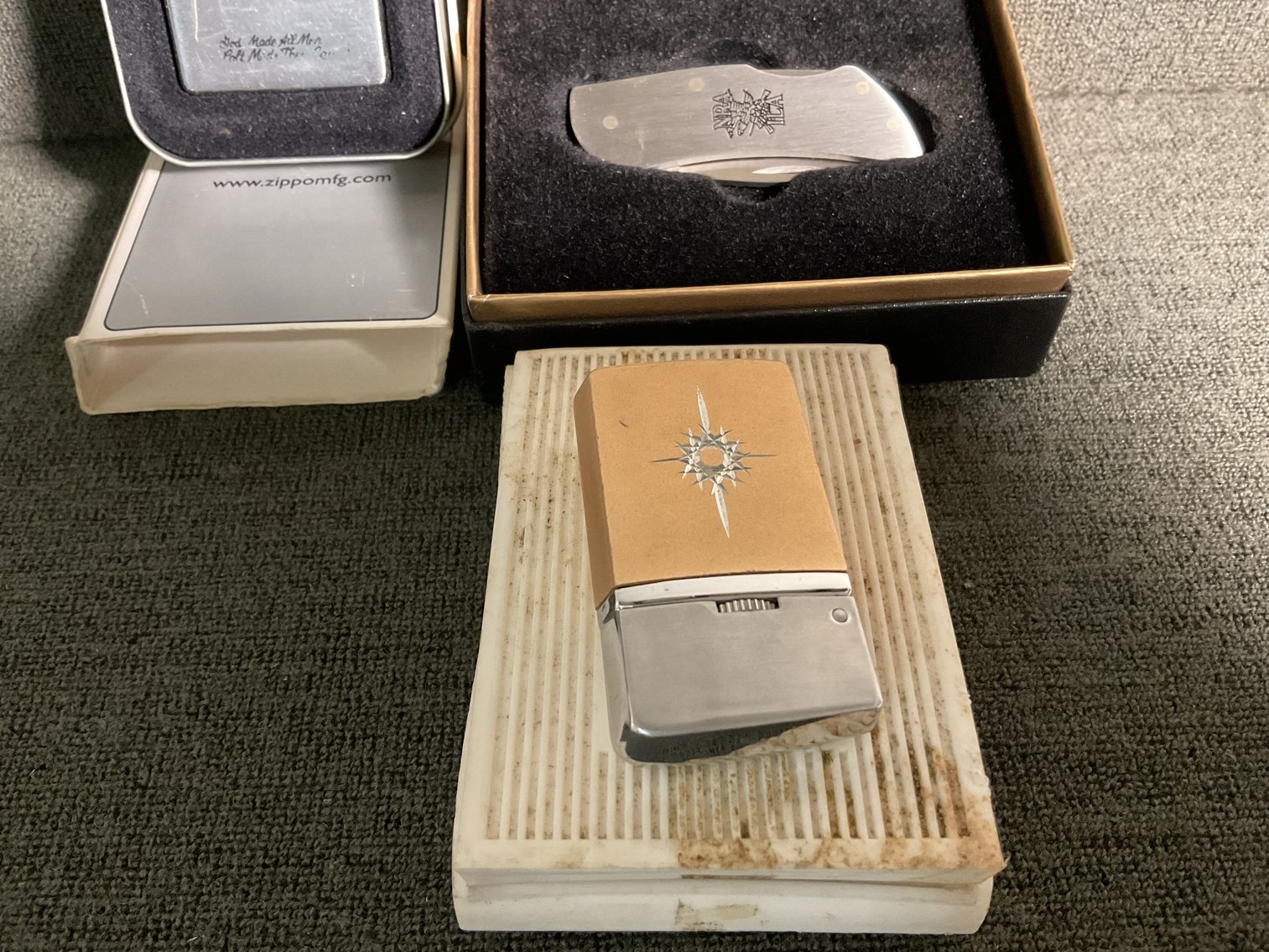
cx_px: 634
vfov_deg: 48.2
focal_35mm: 29
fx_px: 1063
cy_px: 476
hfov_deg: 61.7
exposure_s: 1/30
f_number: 1.8
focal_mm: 3
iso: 320
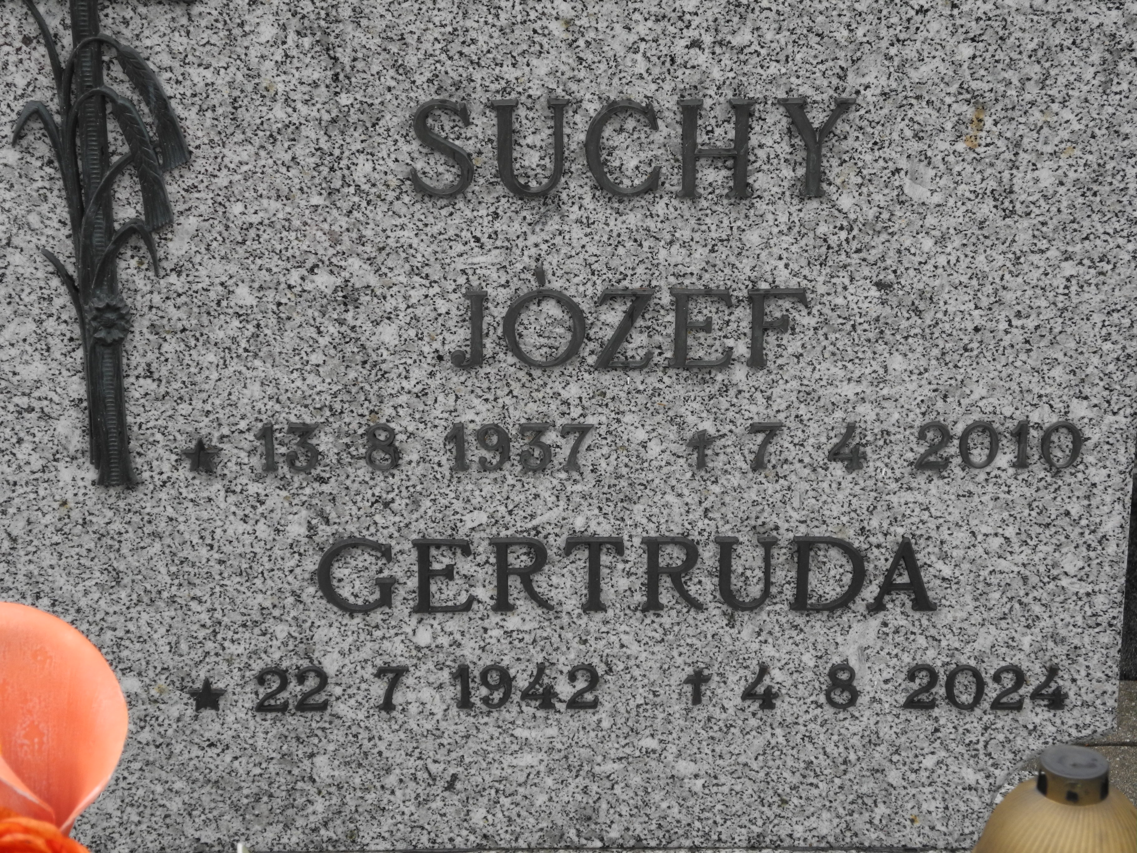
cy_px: 426
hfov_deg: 20.9
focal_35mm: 94
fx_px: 3088
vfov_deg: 15.7
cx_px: 568
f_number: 4.5
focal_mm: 20.1
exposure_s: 1/125
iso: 100
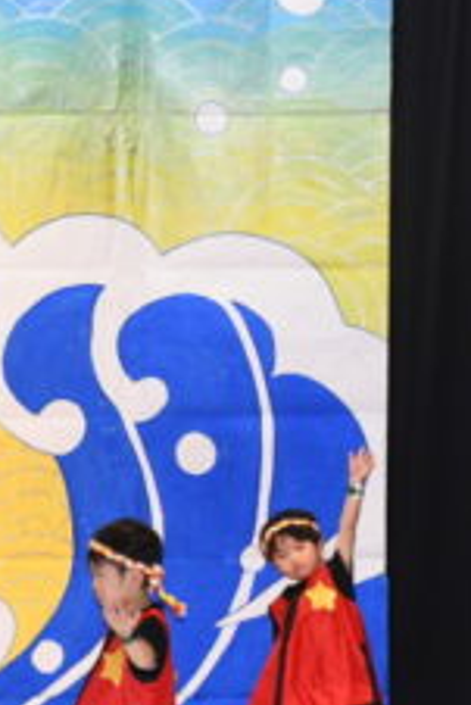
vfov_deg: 9.7
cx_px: -254
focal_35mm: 212
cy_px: 476
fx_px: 4154
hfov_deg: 6.4
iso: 720
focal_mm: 48
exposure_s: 1/100
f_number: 5.6
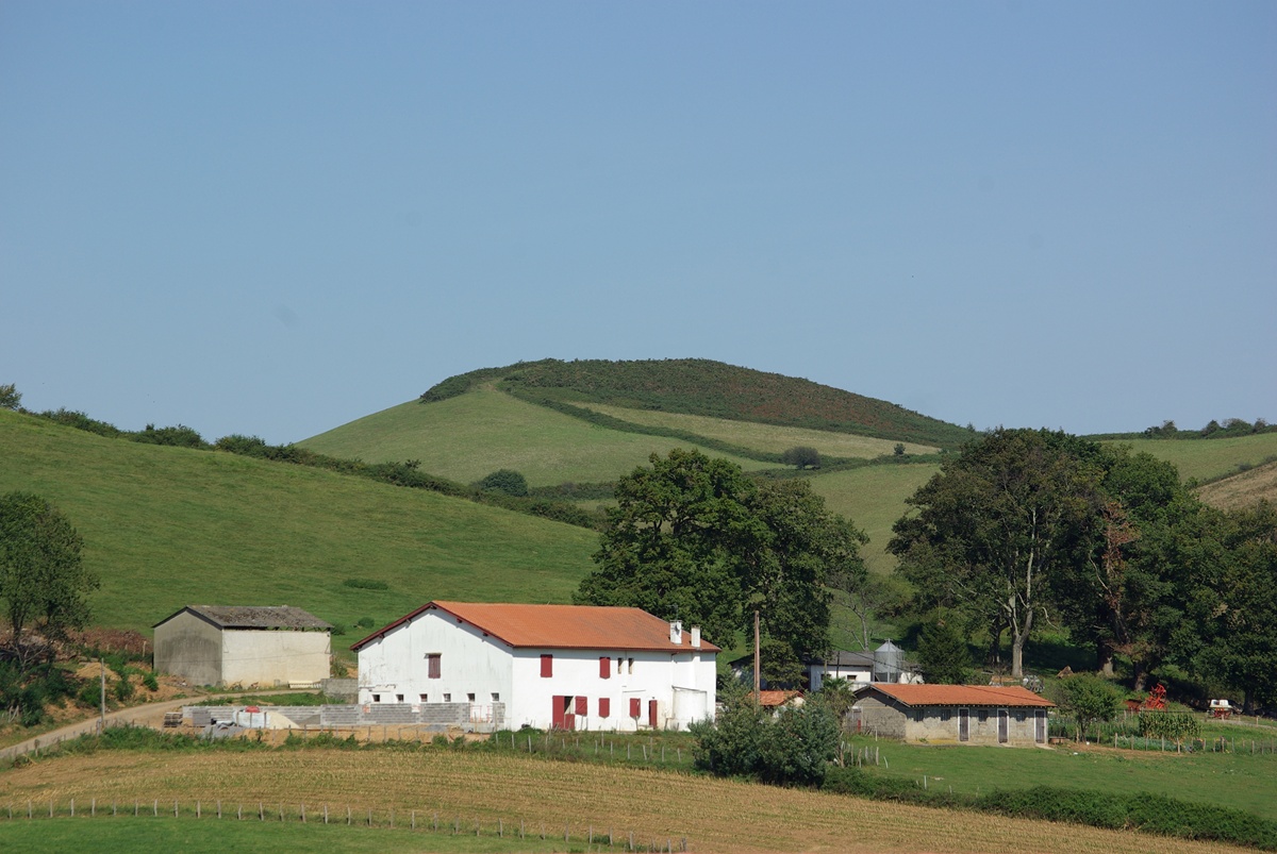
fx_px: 6658
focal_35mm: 188
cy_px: 427
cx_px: 638
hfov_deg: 11.0
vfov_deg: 7.3
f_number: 8
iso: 100
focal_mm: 125
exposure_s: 1/350
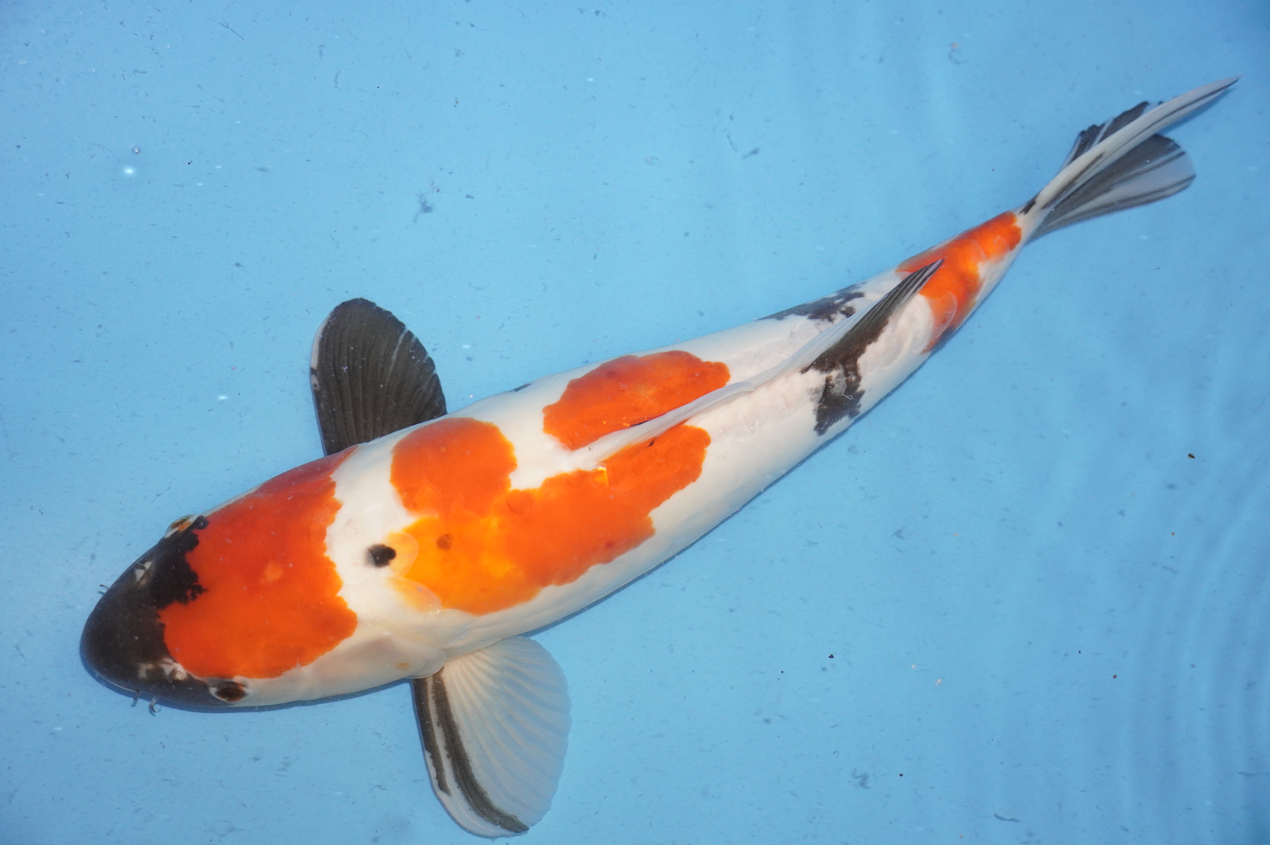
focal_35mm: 58
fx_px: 2062
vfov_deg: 23.1
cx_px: 635
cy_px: 422
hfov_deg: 34.2
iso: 1600
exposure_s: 1/160
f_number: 4.5
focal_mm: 39
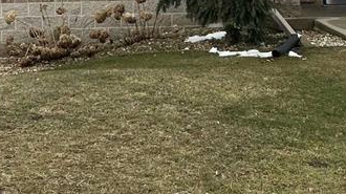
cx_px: 139
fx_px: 1008
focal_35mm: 110
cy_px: -108
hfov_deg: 19.4
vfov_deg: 10.6
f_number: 1.5
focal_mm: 5.7
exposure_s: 1/2695
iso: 50
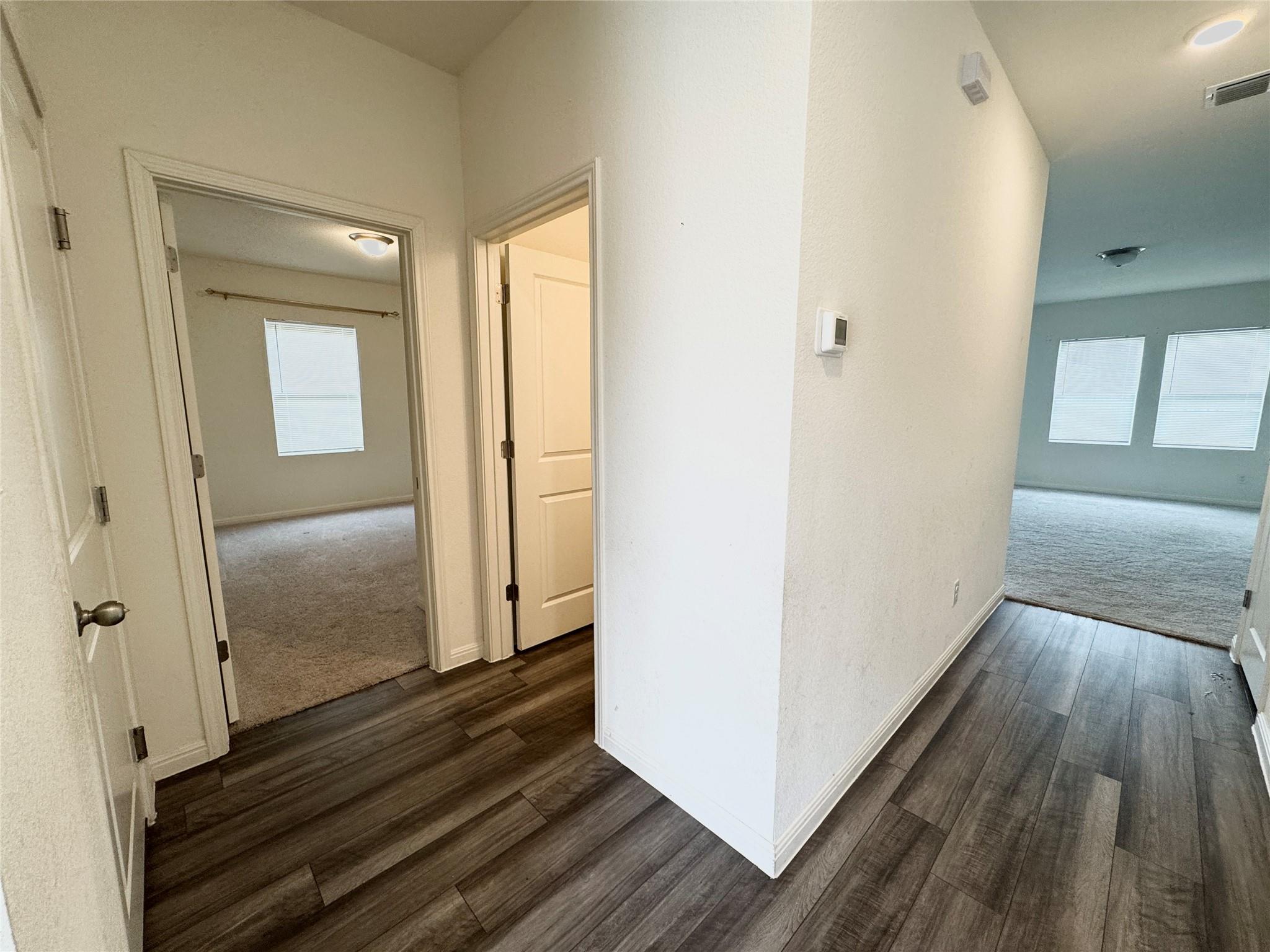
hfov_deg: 102.1
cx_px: 635
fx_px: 514
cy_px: 476
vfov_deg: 85.7
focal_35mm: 14
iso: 160
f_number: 2.2
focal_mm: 2.22
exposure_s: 1/120
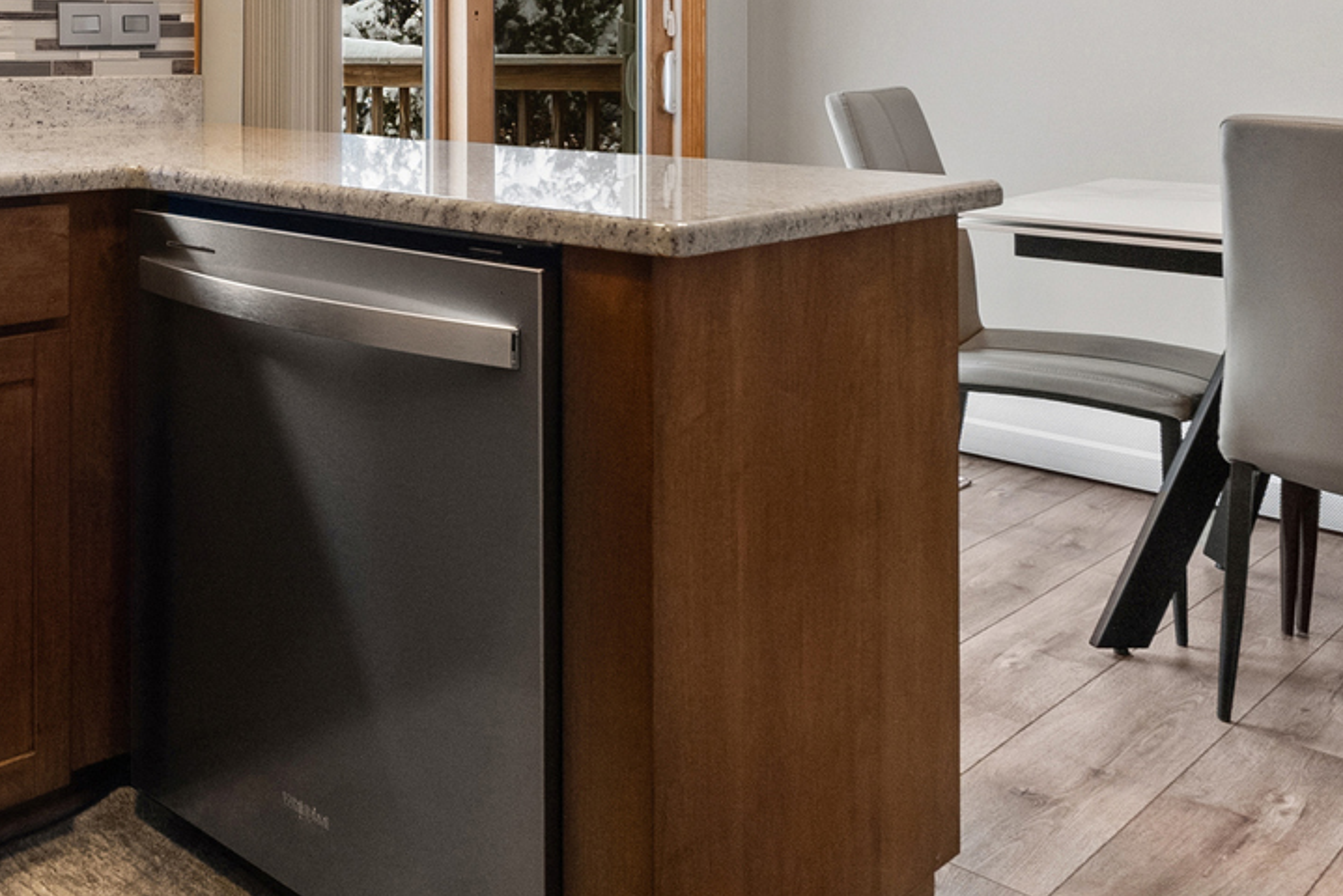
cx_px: -55
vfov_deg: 34.6
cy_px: 75
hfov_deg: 43.8
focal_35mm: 36
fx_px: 1343
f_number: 8
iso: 640
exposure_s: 1/1.67
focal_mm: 16
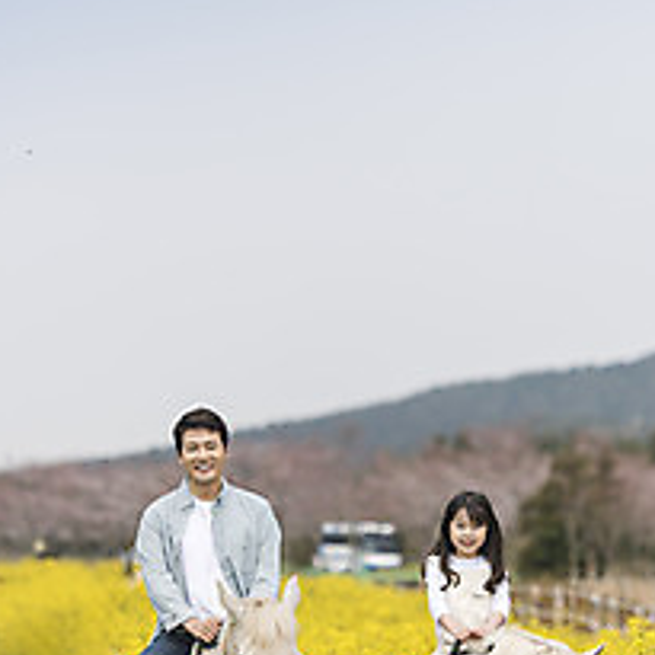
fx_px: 4324
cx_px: 407
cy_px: 419
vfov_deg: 8.7
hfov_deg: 8.7
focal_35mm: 202
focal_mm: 122
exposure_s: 1/2500
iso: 250
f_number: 2.8
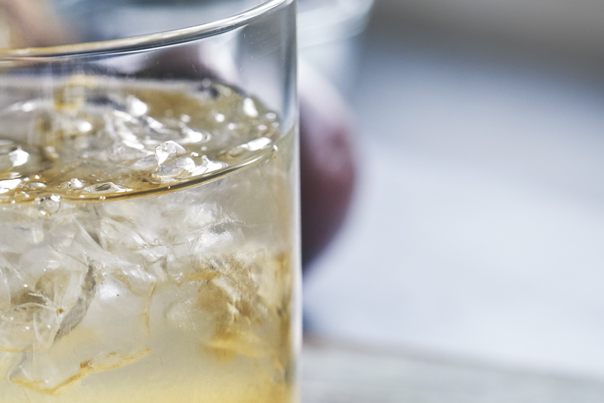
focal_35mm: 120
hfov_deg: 16.8
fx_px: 2014
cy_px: 292
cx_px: 35
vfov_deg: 11.4
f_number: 5
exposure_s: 1/250
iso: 800
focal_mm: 50
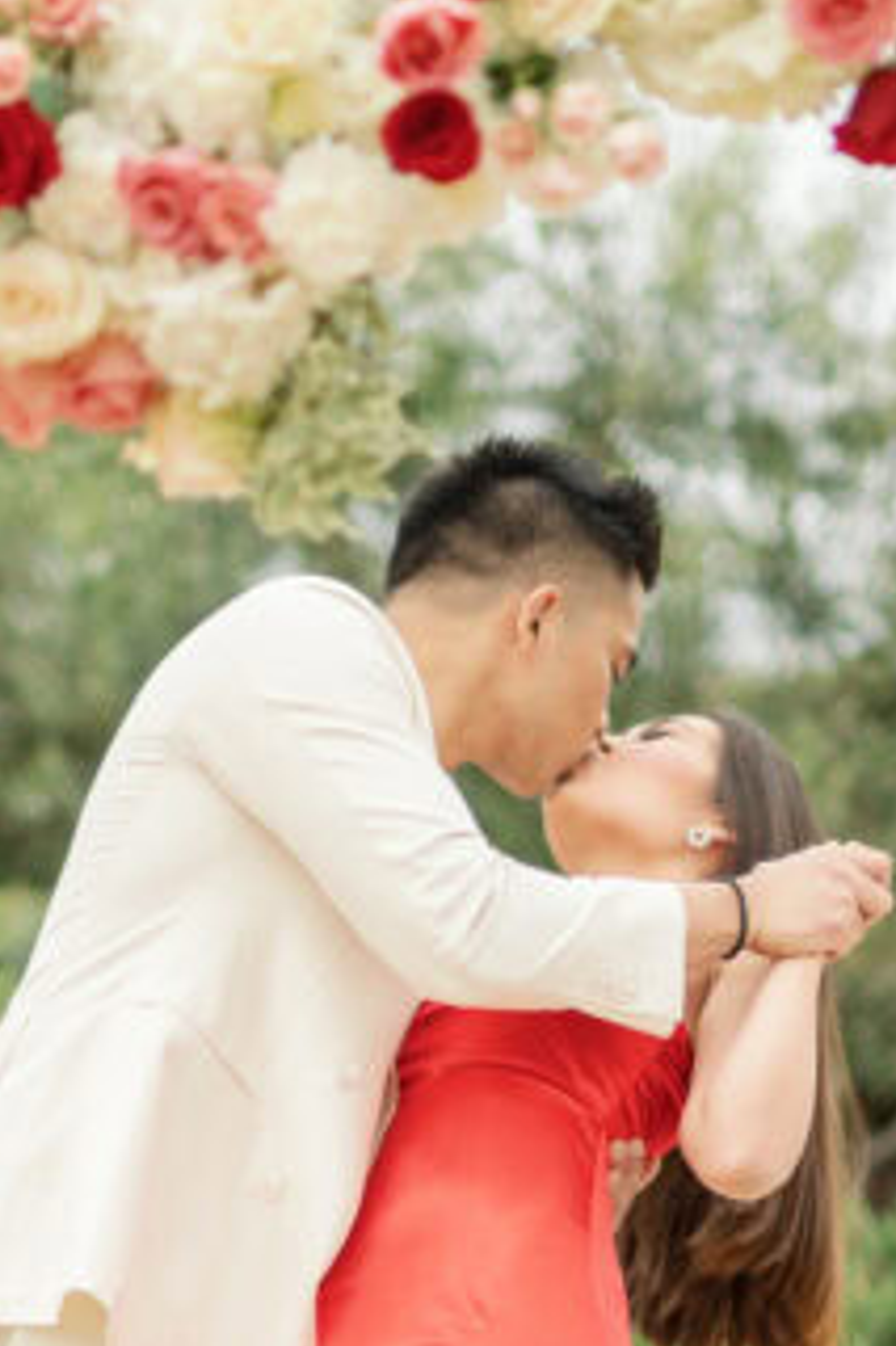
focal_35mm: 160
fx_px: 5979
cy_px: 1232
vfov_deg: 12.7
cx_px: 557
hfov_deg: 8.6
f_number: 1.4
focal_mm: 50
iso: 100
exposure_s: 1/3200
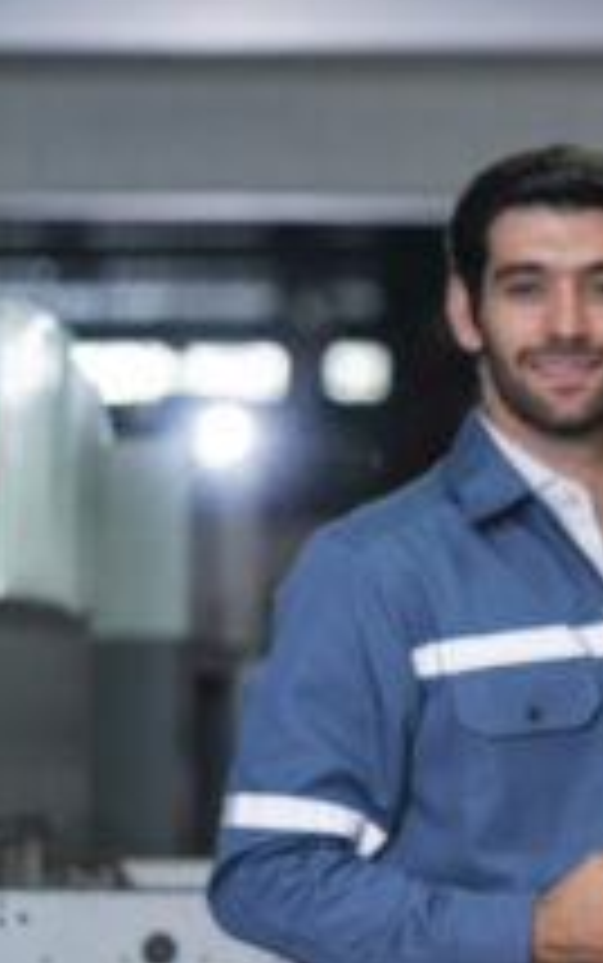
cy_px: 562
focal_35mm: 162
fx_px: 4254
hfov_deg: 8.0
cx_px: 855
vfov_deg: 12.9
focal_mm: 85
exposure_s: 1/400
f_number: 2.8
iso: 800
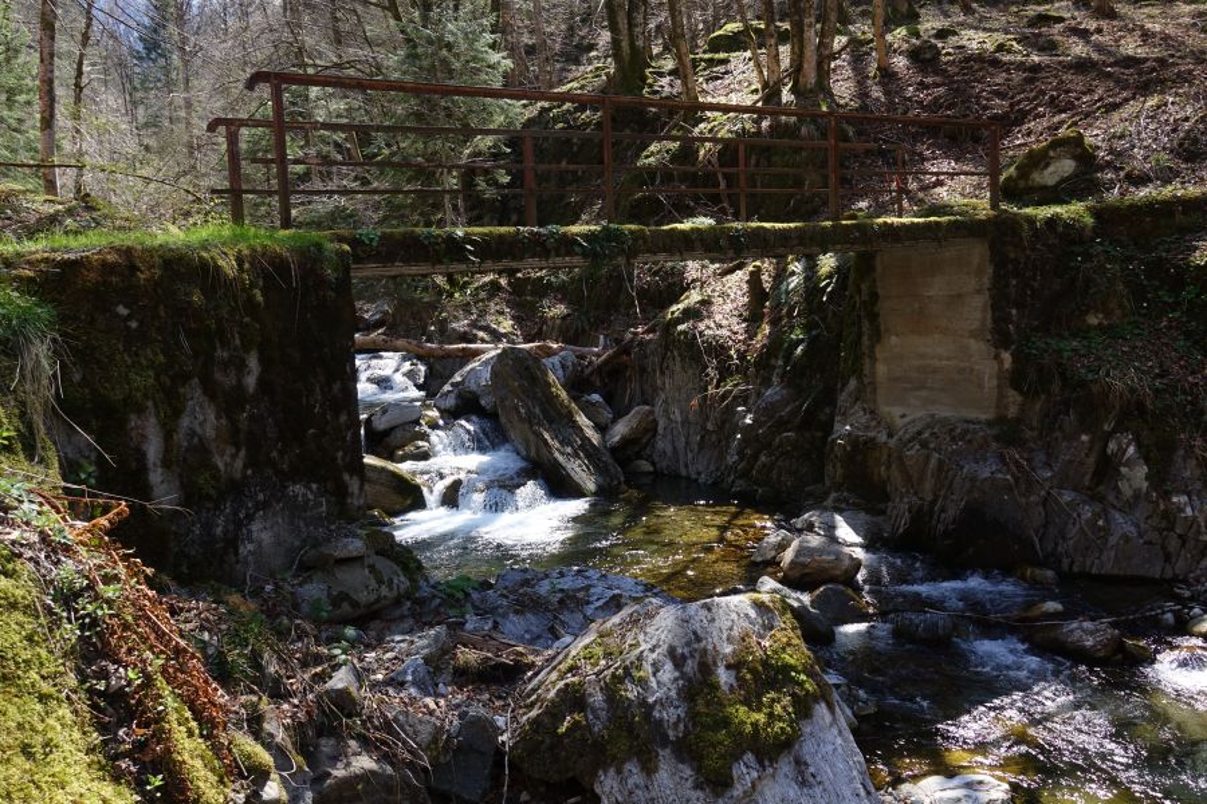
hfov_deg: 63.7
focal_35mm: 29
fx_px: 972
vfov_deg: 45.0
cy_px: 402
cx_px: 604
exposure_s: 1/100
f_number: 5.6
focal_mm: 10.6
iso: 125
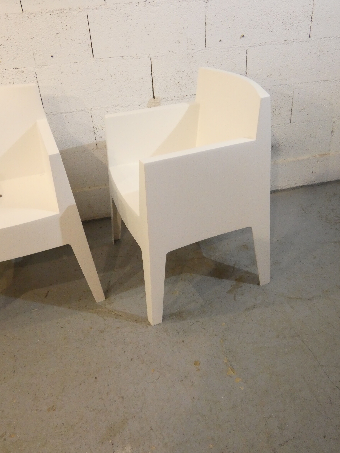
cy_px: 226
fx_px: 406
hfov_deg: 45.4
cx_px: 170
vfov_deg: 58.4
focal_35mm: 31
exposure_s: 1/80
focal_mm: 5.5
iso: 640
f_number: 3.3
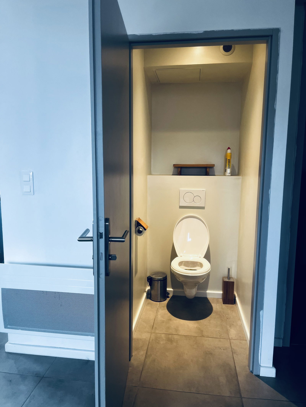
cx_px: 153
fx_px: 306
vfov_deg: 67.3
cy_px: 204
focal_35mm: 26
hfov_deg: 53.1
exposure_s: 1/95
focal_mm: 5.1
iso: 125
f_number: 1.6
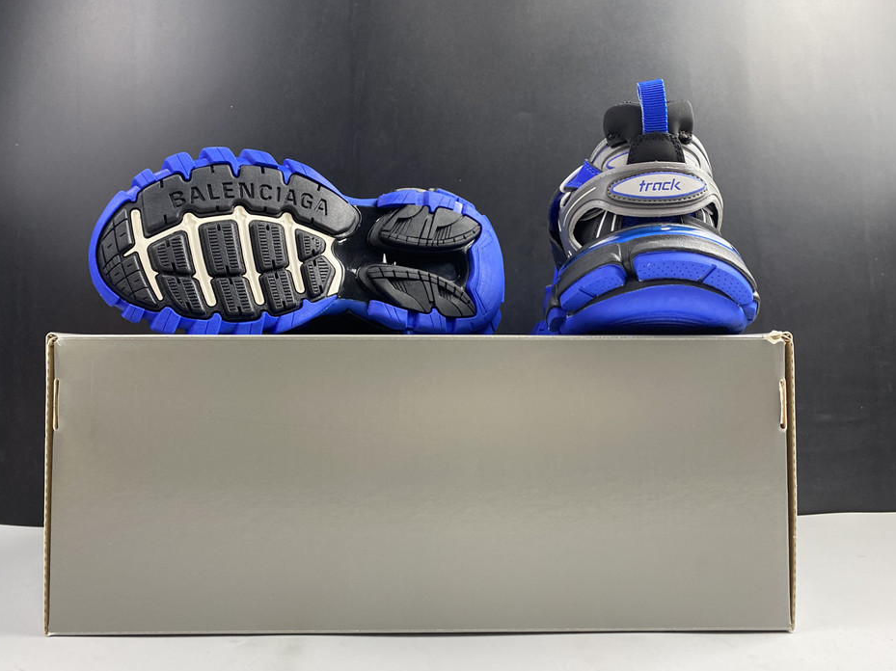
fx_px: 724
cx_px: 442
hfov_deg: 63.5
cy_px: 345
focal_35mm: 28
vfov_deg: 49.7
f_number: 1.8
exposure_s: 1/65
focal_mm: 4.25
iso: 125
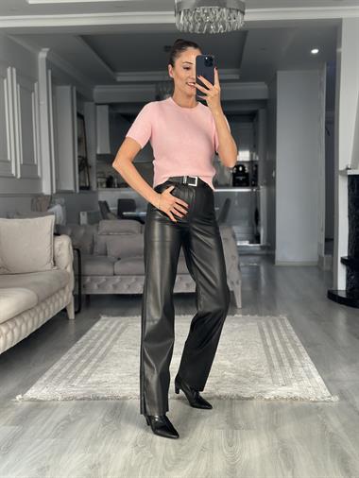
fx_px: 663
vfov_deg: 39.6
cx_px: 180
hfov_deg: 30.3
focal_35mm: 48
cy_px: 239
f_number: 1.78
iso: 125
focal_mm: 6.86
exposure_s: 1/79
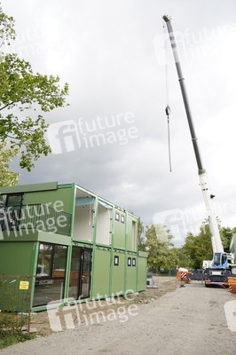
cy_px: 178
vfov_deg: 65.5
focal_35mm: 28
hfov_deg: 46.3
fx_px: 276
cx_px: 118
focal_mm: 28
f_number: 7.1
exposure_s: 1/160
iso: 320
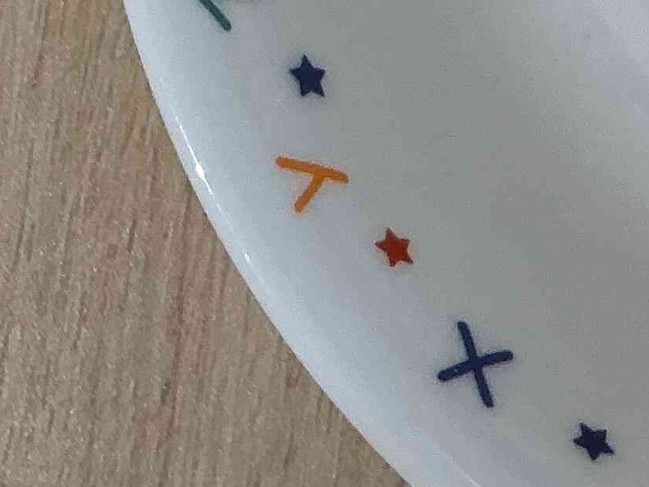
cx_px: 947
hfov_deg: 13.3
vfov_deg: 9.7
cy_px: -543
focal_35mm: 141
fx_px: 2644
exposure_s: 1/120
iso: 50
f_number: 1.8
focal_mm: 3
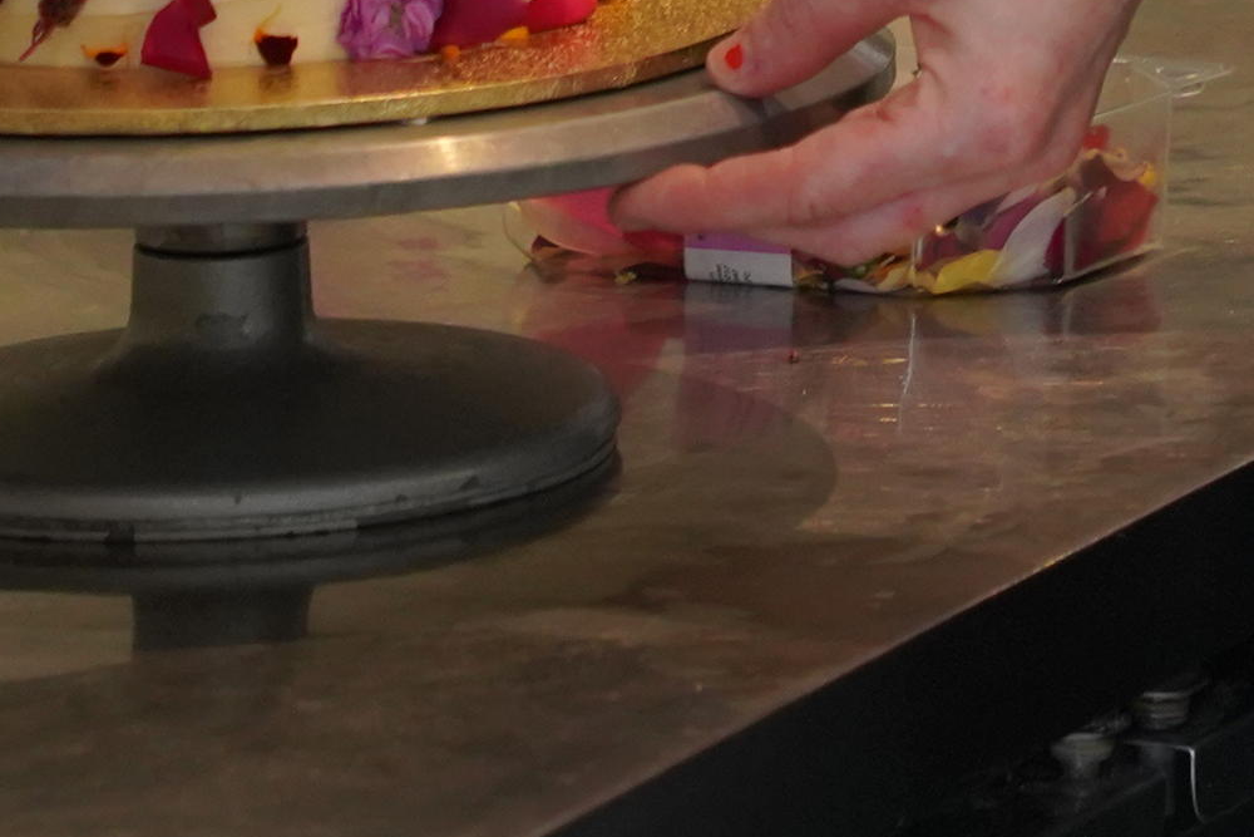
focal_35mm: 340
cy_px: -1199
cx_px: 1349
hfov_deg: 6.0
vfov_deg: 4.0
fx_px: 11844
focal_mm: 68
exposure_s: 1/160
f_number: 4
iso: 2000
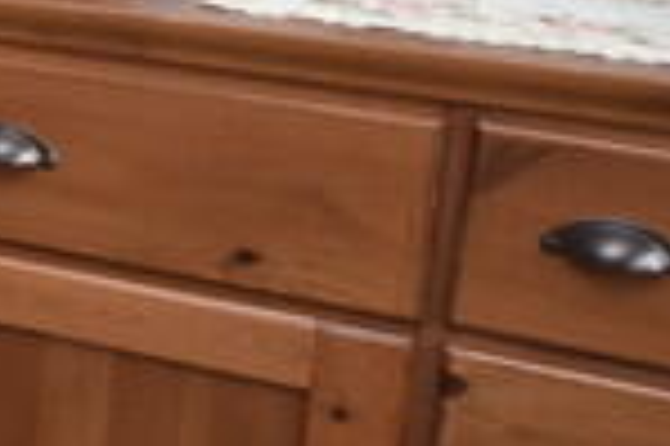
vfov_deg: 12.8
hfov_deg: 11.0
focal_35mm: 103
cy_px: -128
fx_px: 1915
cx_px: -1403
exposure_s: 1/60
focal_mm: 10
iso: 400
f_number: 4
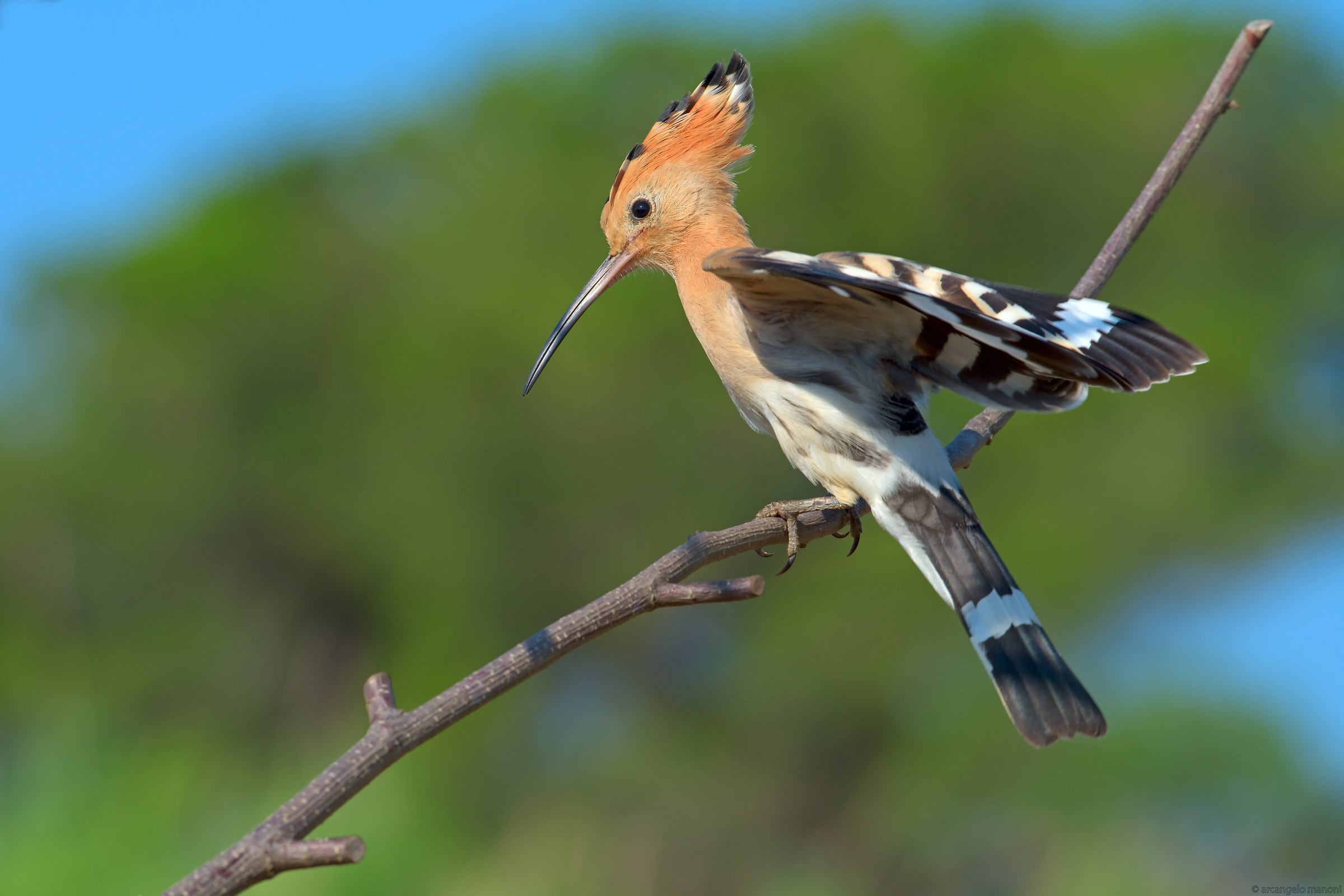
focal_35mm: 300
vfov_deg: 4.6
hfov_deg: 6.9
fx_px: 11201
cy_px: 448
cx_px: 672
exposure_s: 1/500
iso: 320
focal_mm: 300
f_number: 11
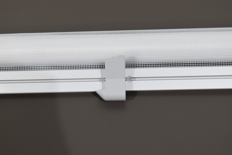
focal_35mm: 78
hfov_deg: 26.0
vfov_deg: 17.5
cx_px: 116
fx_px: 503
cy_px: 78
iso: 400
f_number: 7.1
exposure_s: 1/60
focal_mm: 52
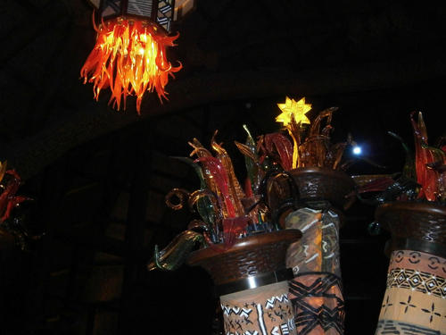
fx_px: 606
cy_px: 168
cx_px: 223
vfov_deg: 30.9
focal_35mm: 47
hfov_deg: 40.4
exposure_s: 1/40
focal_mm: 8.3
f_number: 3.4
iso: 640
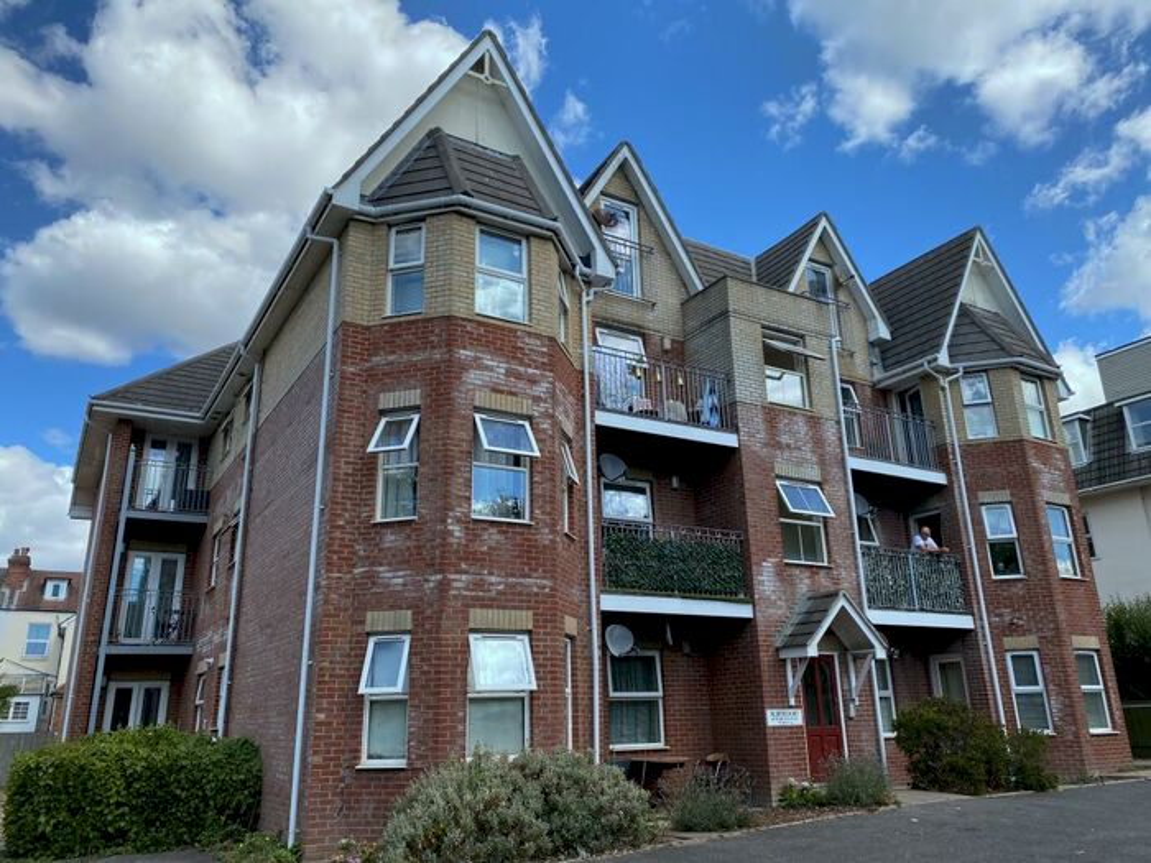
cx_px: 576
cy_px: 432
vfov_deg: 53.1
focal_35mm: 26
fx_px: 865
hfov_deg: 67.3
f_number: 1.8
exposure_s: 1/1701
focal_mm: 4.25
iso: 32
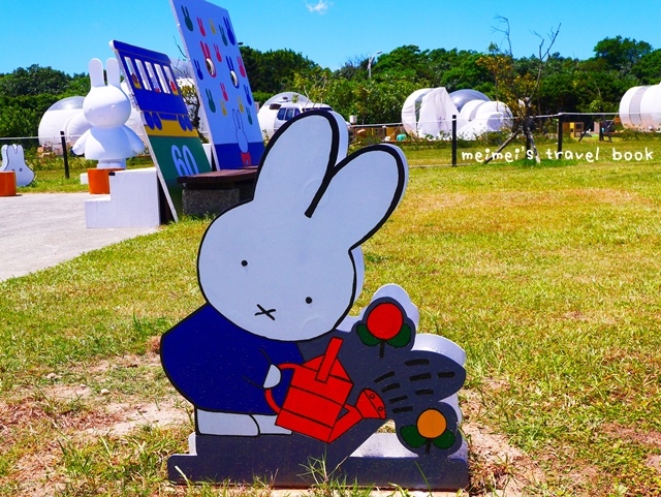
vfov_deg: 30.3
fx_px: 917
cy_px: 248
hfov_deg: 39.6
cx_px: 330
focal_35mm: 48
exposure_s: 1/400
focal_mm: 24
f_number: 11
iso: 160
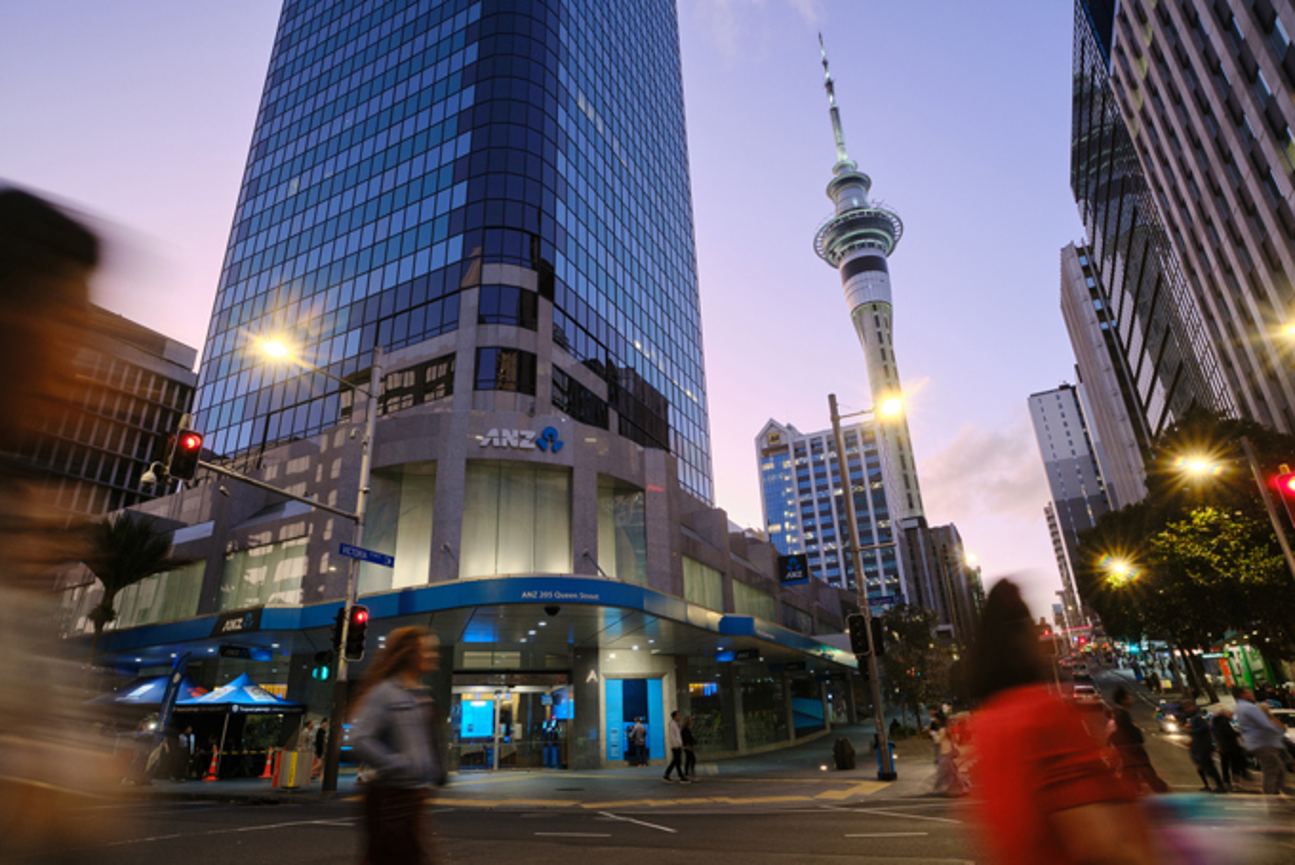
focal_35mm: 20
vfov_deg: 62.0
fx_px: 720
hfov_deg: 84.0
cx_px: 648
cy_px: 432
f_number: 5
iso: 1000
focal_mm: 13
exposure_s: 1/13
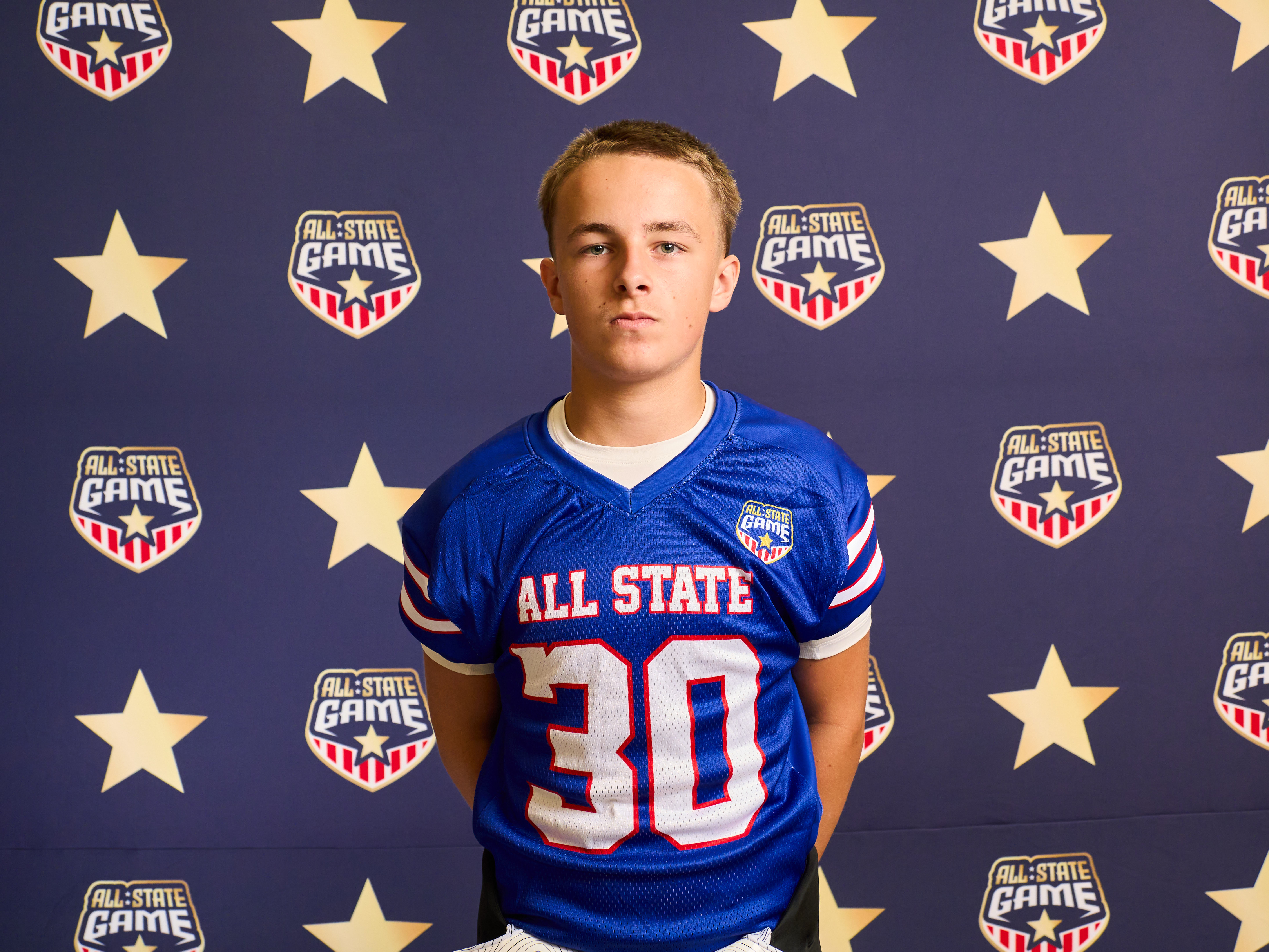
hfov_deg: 38.2
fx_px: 1834
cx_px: 634
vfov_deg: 29.1
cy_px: 476
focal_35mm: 50
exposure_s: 1/50
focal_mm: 25
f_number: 4.5
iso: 1250
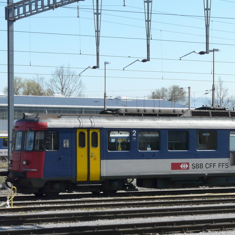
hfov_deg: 13.9
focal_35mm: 125
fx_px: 960
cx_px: 193
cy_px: 150
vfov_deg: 13.9
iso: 100
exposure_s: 1/320
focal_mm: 11.4
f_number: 5.6
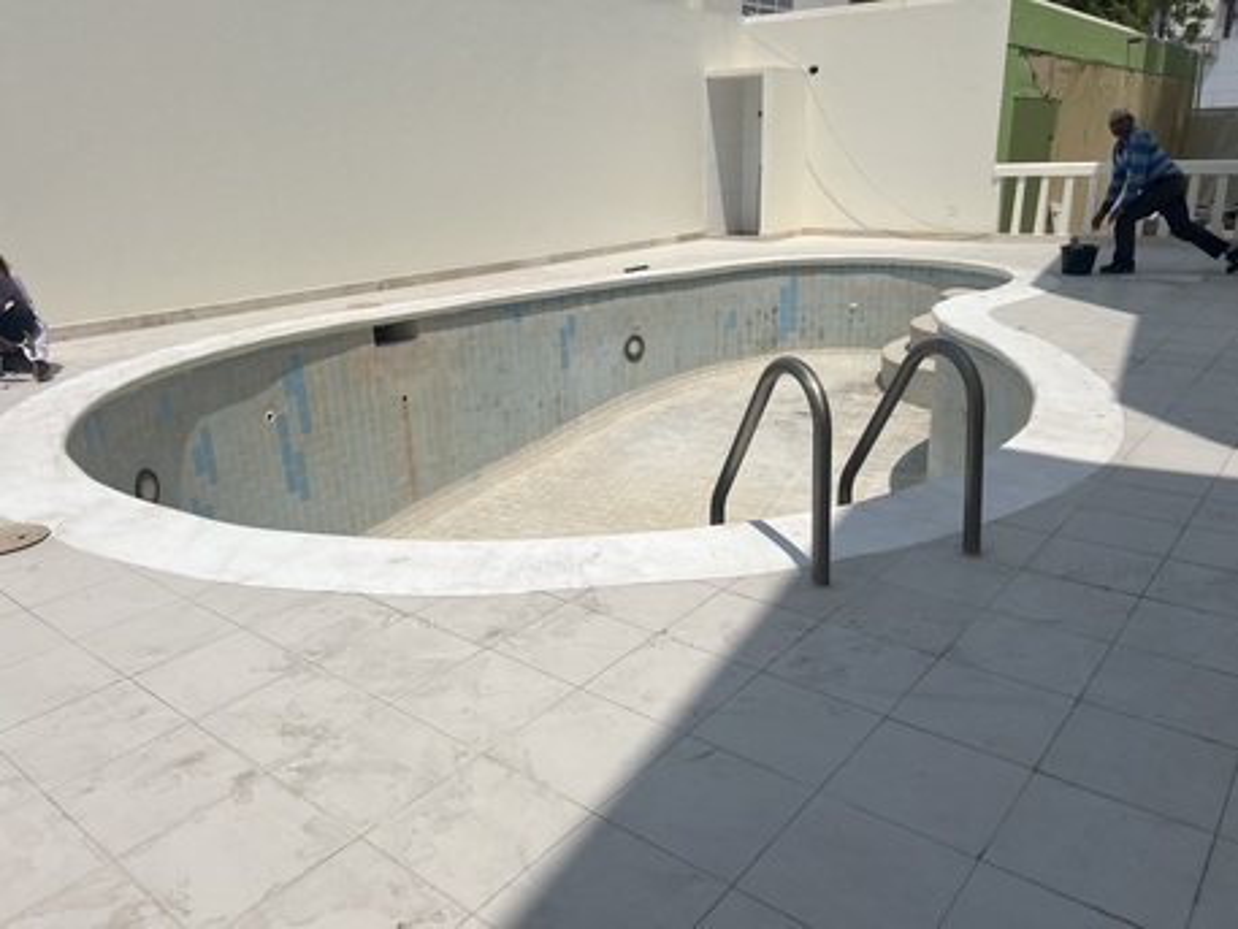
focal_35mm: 26
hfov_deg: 67.3
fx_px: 930
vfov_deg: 53.1
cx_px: 619
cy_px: 464
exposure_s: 1/14286
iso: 50
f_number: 1.5
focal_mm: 5.7
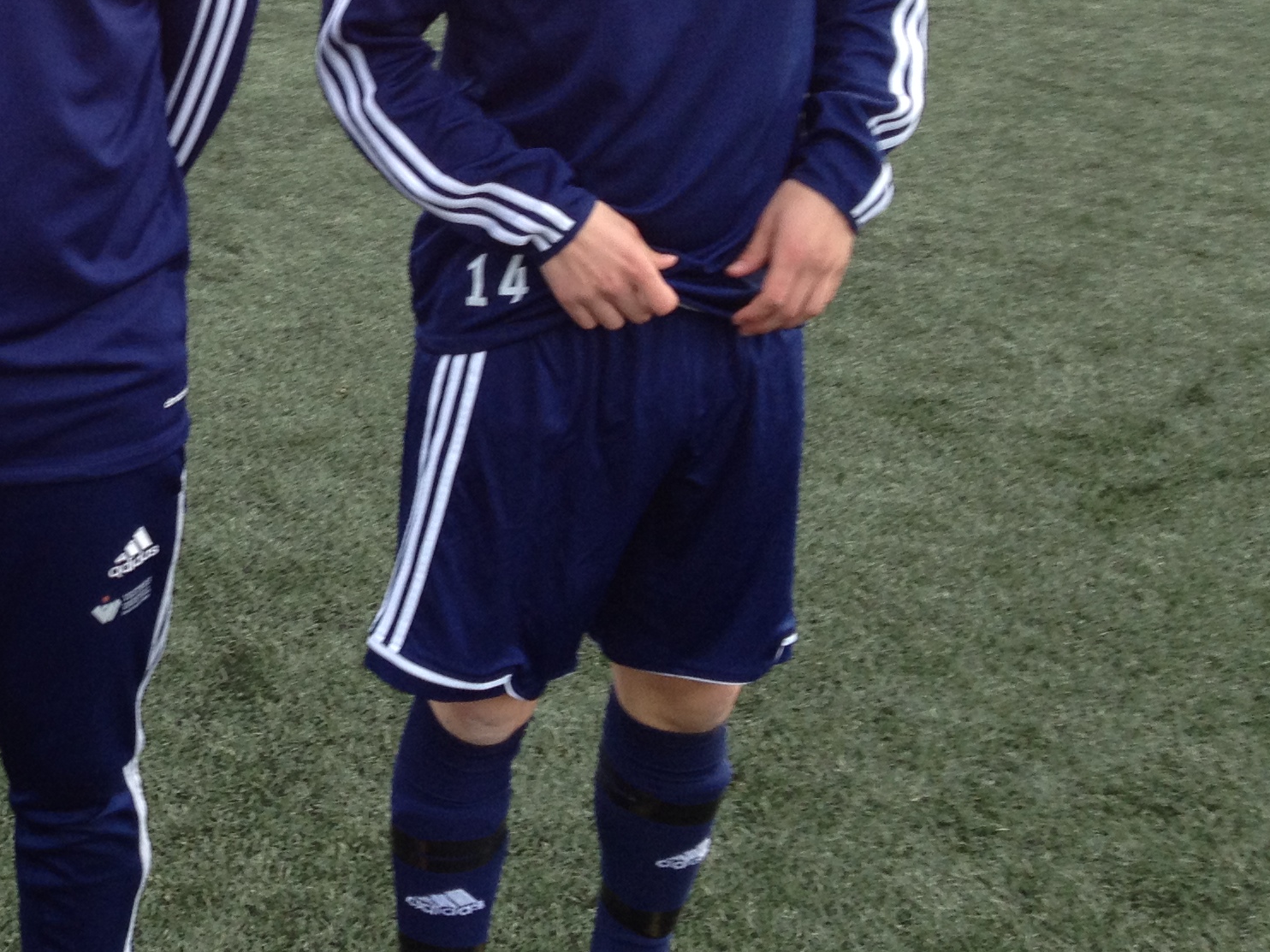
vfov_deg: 18.8
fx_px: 2825
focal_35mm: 77
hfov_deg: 23.9
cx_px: -89
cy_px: 115
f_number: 2.4
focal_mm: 4.28
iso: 50
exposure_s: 1/182
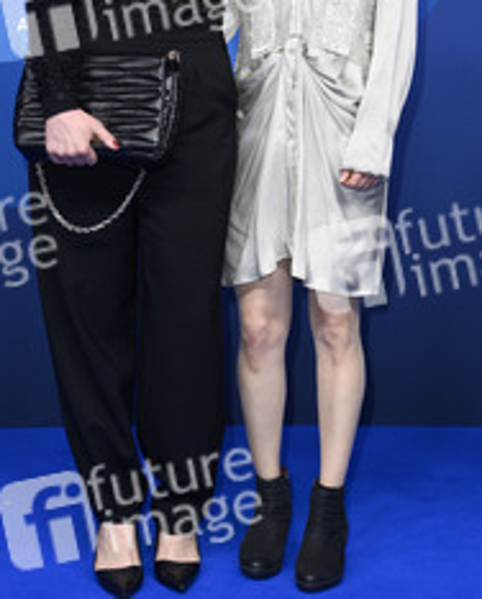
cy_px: 125
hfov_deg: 14.8
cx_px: 205
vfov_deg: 18.3
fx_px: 1850
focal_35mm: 104
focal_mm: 65
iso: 1250
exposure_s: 1/250
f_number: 5.6
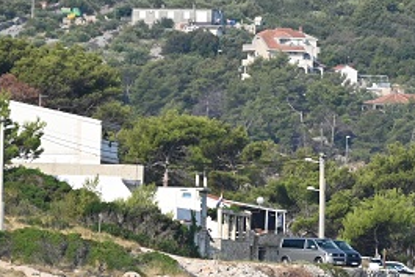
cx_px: 390
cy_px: 290
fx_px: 7831
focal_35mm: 679
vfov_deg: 2.0
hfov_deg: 3.0
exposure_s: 1/640
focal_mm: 180
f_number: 5
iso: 100
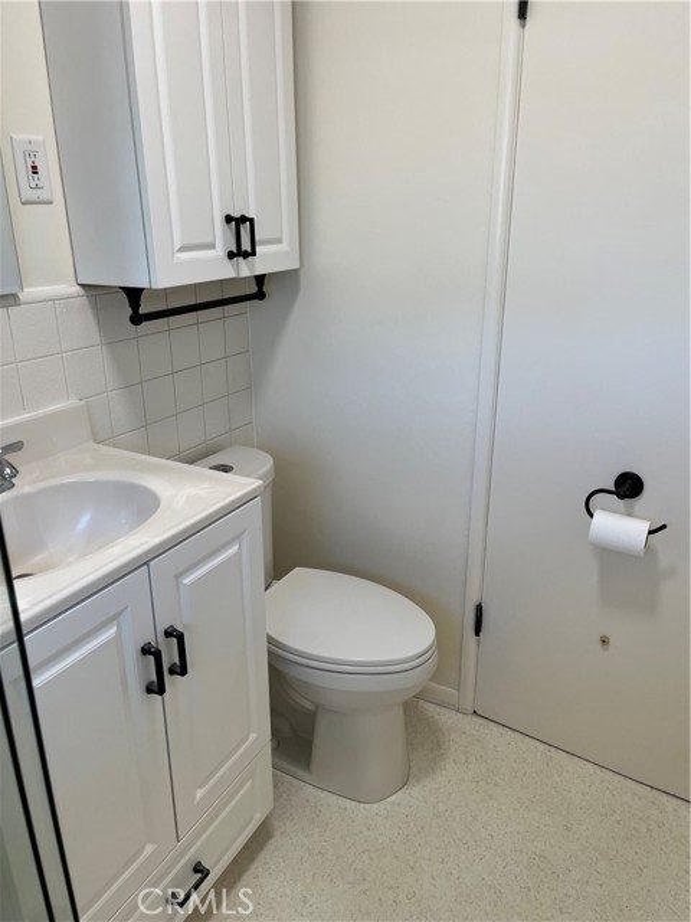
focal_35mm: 26
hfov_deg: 53.1
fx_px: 692
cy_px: 461
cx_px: 346
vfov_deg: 67.3
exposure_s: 1/120
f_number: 1.6
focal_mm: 5.1
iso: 64
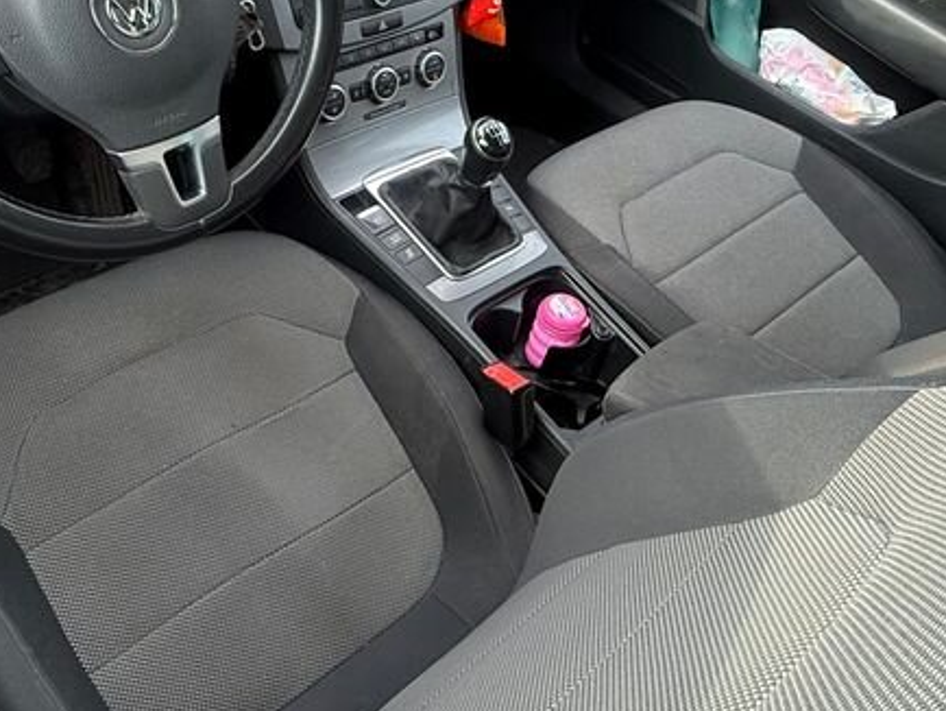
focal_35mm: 33
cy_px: 270
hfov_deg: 55.1
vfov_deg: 42.7
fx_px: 902
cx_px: 405
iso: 125
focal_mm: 2.22
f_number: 2.2
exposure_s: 1/99
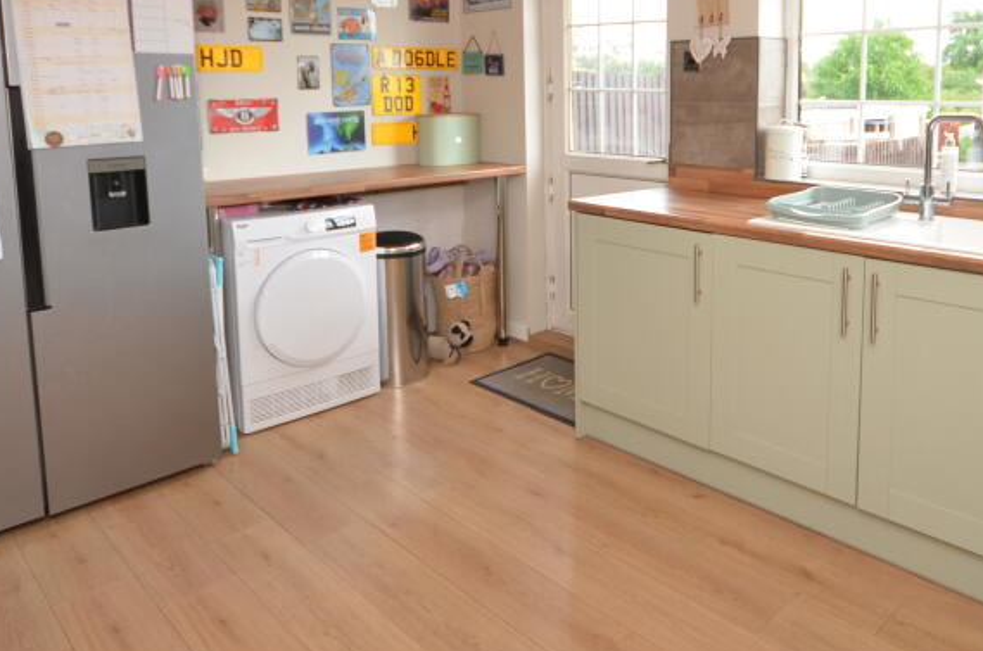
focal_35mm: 27
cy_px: 155
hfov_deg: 66.9
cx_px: 586
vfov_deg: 45.9
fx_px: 736
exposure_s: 1/100
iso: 200
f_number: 5
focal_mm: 10
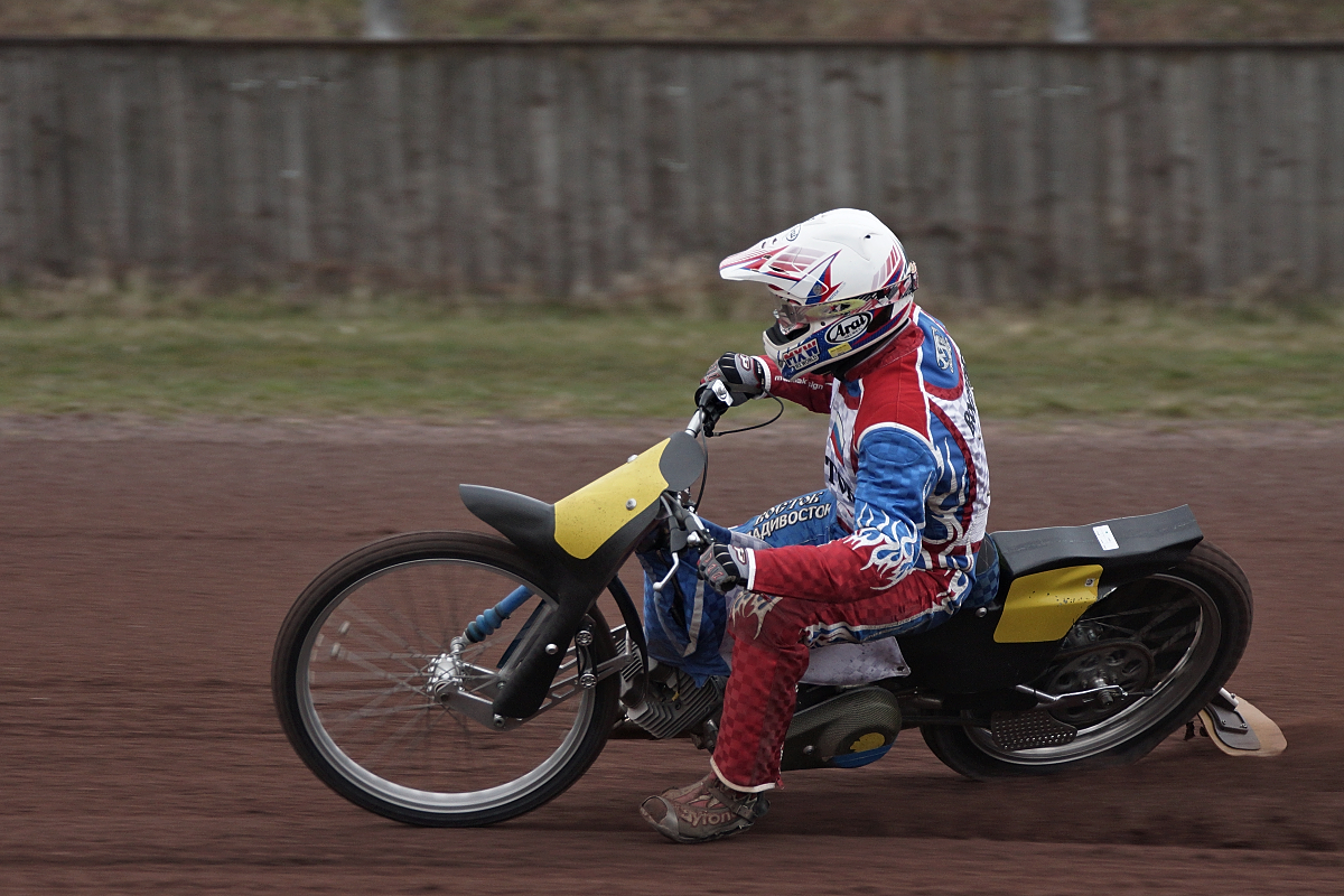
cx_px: 672
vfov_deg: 4.0
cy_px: 448
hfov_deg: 6.0
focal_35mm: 345
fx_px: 12879
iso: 640
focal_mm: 230
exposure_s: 1/800
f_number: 5.6
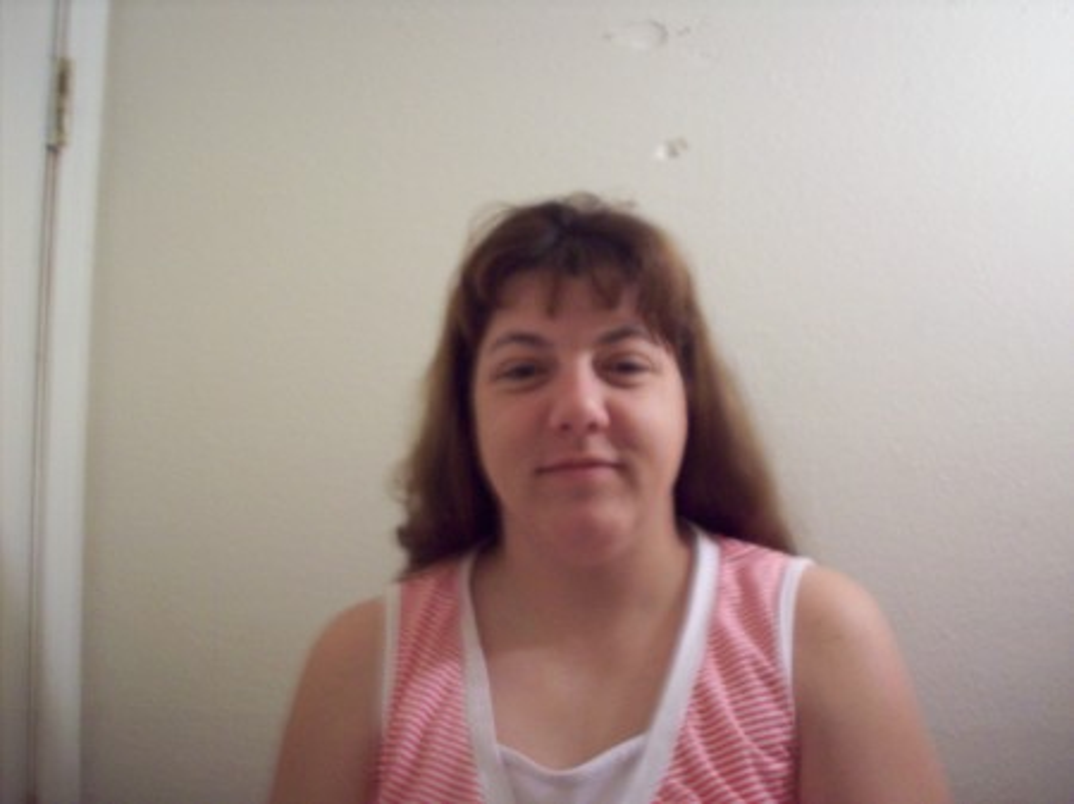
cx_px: 537
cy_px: 402
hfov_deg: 50.2
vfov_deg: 38.6
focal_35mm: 37
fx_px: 1147
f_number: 2.8
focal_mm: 6.2
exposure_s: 1/9.03
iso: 160
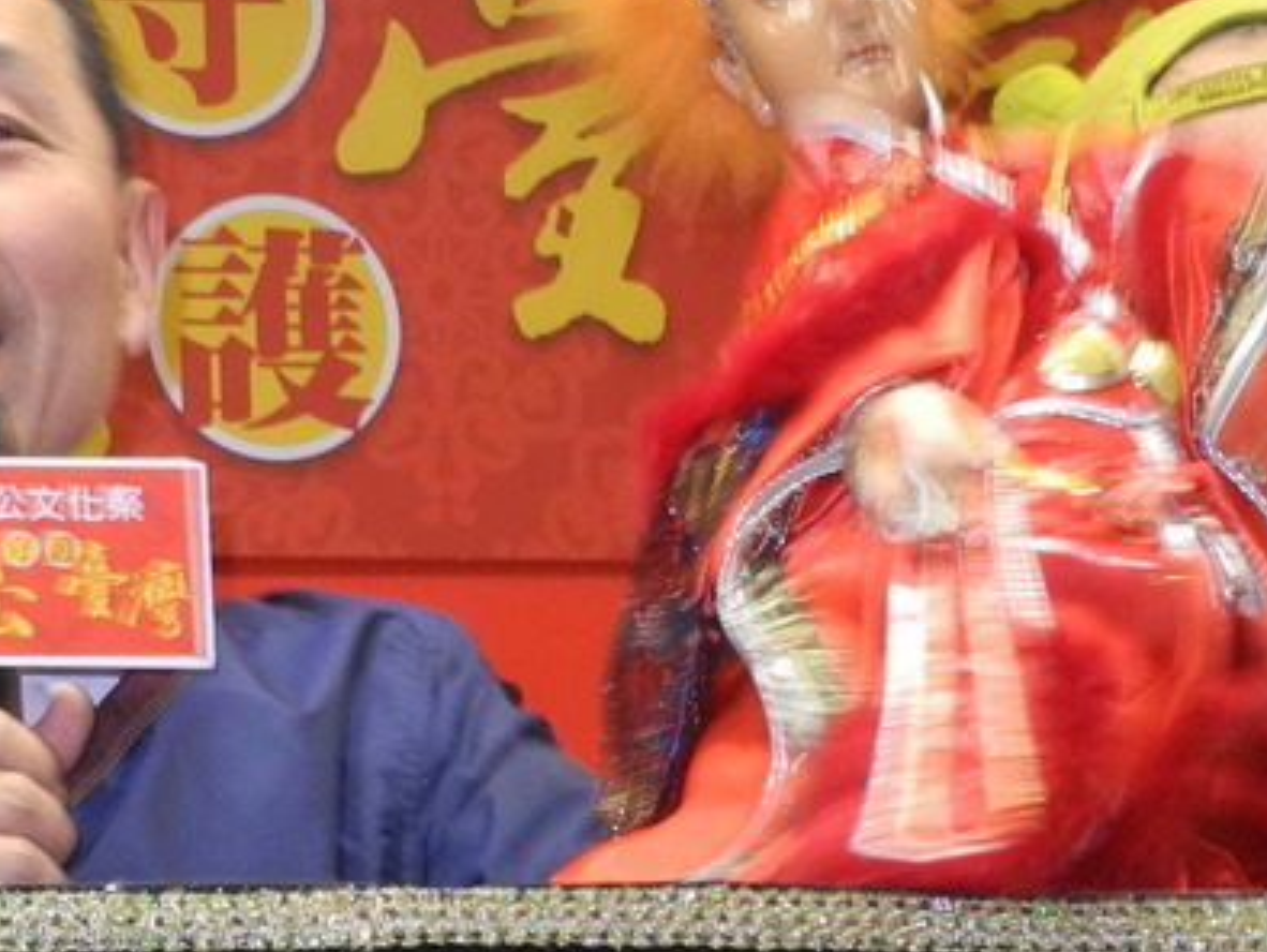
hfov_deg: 8.4
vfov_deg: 6.4
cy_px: 478
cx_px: -479
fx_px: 8497
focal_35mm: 232
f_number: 3.5
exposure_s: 1/30
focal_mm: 13
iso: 220
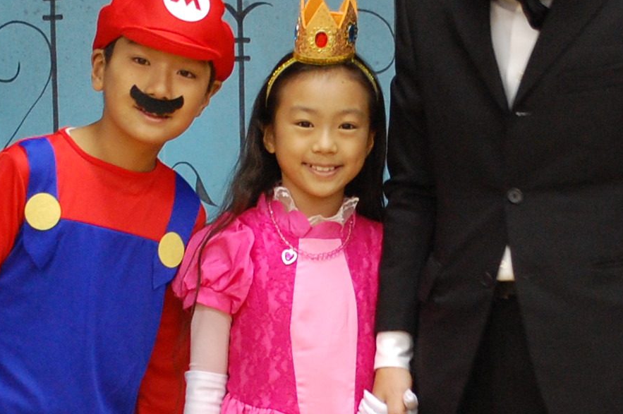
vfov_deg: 9.6
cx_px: 309
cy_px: 262
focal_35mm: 143
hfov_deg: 14.4
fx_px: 2472
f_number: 4.5
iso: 800
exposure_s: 1/15
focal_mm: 28
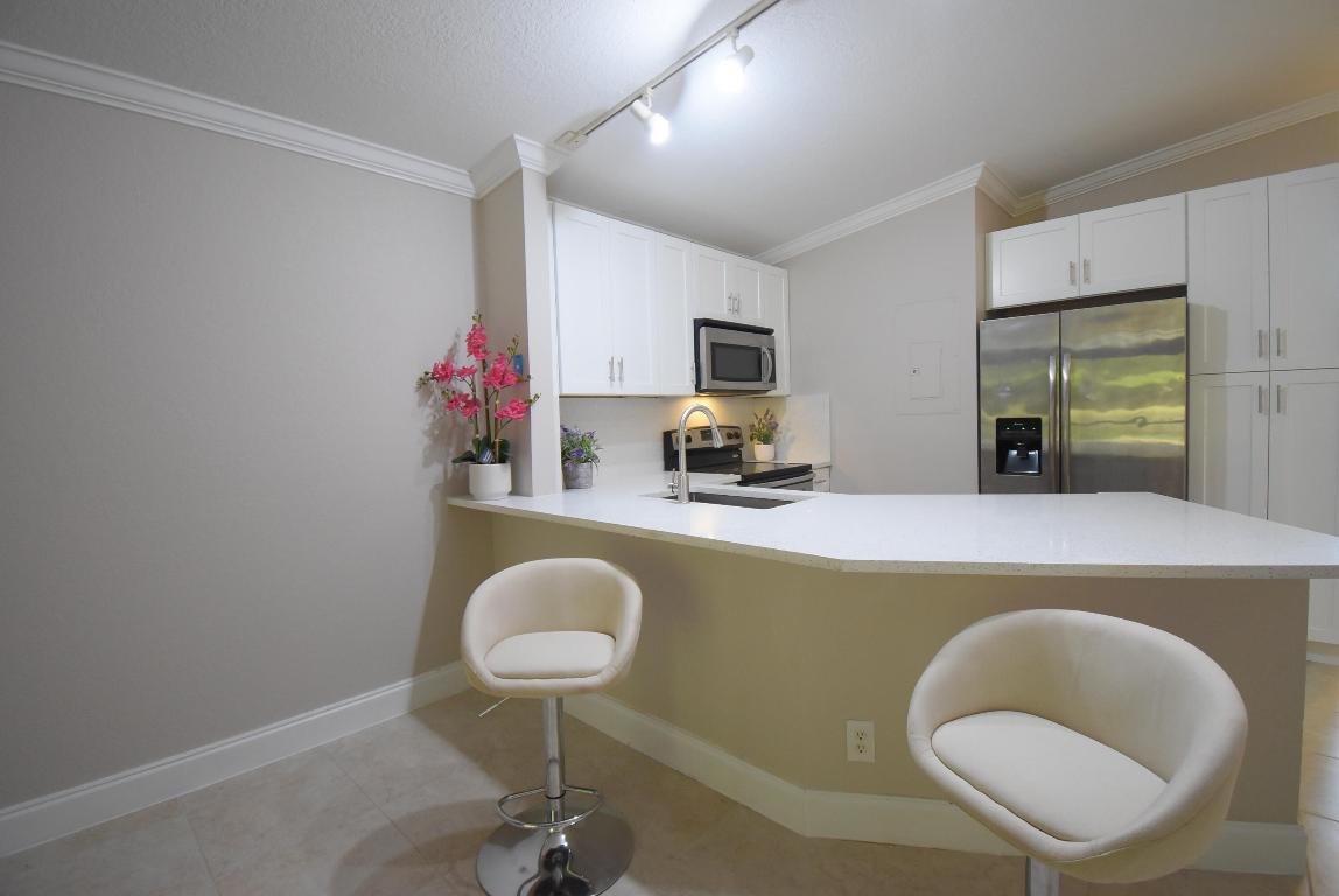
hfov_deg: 100.3
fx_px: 558
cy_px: 448
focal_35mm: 15
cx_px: 670
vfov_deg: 77.5
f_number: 4.5
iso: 1400
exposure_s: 1/60
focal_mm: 10
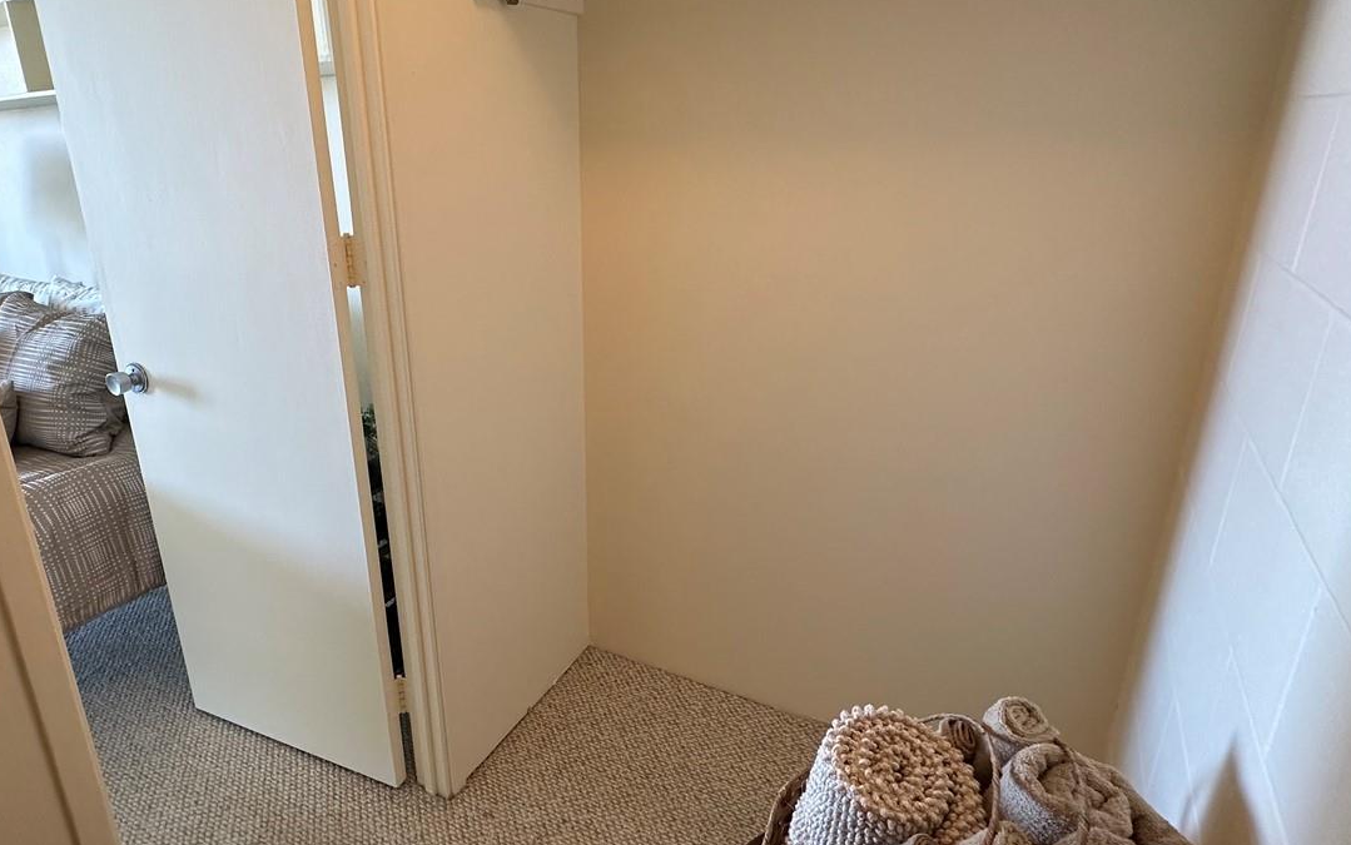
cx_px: 547
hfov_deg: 78.8
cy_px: 422
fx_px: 810
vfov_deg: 55.1
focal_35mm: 22
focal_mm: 2.22
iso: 200
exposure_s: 1/60
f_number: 2.2
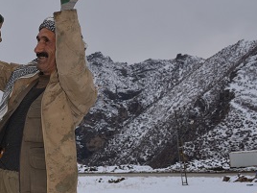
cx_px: -20
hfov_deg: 25.5
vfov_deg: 20.6
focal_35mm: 71
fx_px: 527
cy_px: 141
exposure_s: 1/250
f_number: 7.1
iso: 100
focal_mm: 22
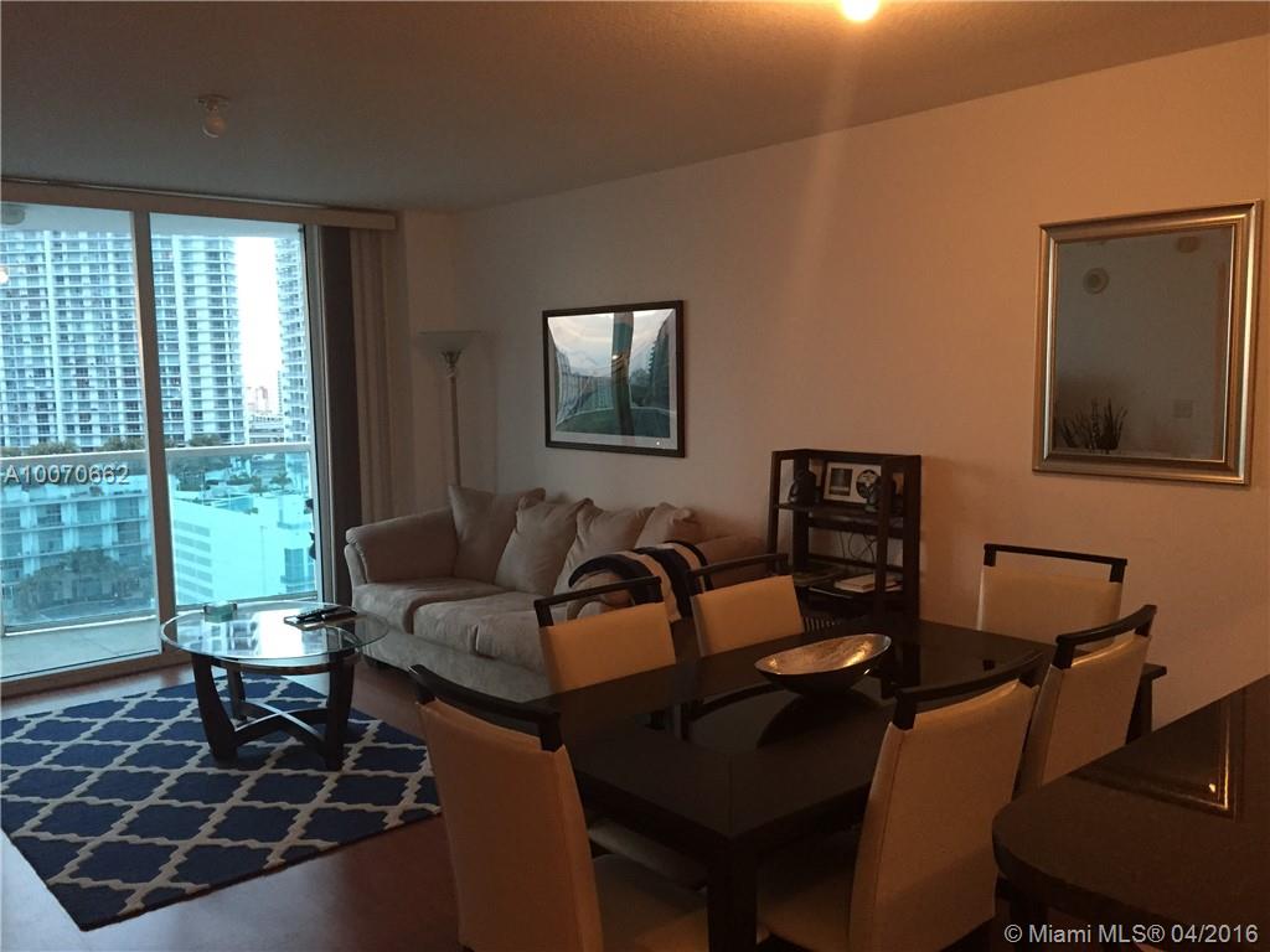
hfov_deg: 61.7
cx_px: 635
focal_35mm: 29
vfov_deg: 48.2
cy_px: 476
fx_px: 1064
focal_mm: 4.15
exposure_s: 1/30
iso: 160
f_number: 2.2
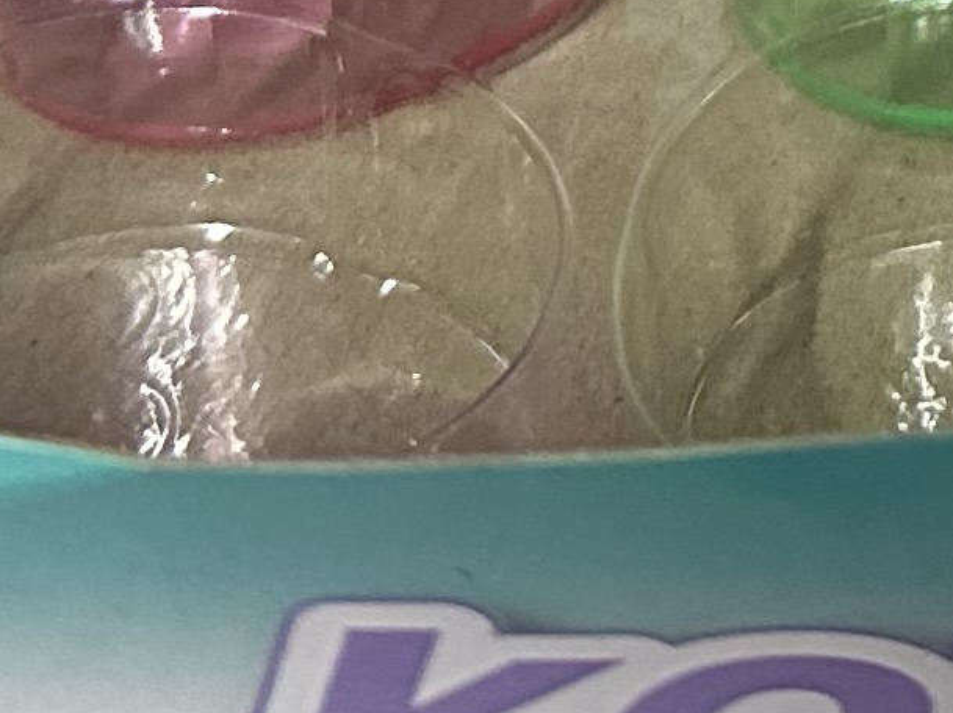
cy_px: -1173
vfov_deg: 8.3
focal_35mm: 159
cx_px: 1327
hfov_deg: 12.0
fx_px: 4375
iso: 640
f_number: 1.78
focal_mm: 6.86
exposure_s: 1/60
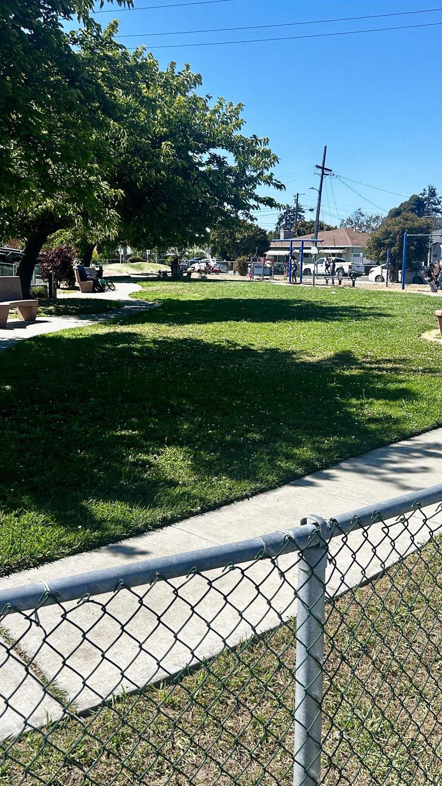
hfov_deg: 32.0
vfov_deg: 53.8
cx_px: 237
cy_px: 332
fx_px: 771
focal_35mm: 37
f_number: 1.5
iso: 50
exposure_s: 1/3257
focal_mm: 5.7
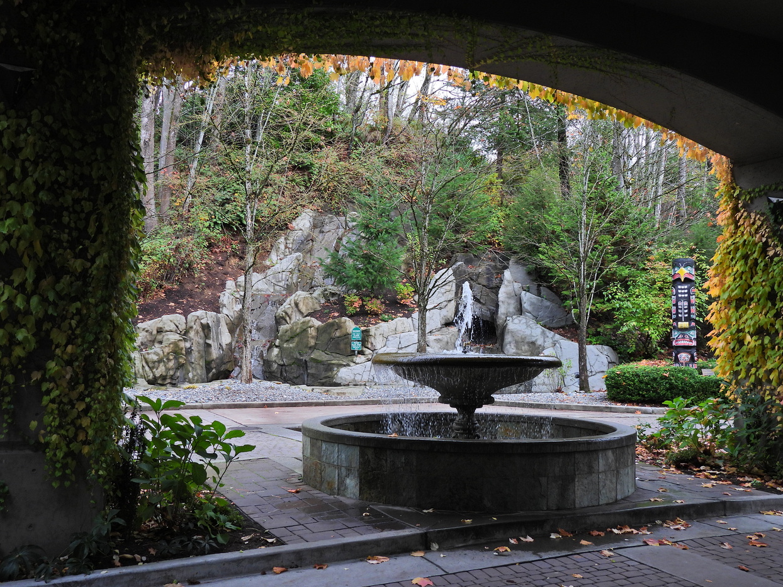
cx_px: 402
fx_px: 814
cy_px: 289
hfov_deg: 51.3
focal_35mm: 36
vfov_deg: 39.7
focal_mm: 6.2
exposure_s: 1/160
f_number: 3.2
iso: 100
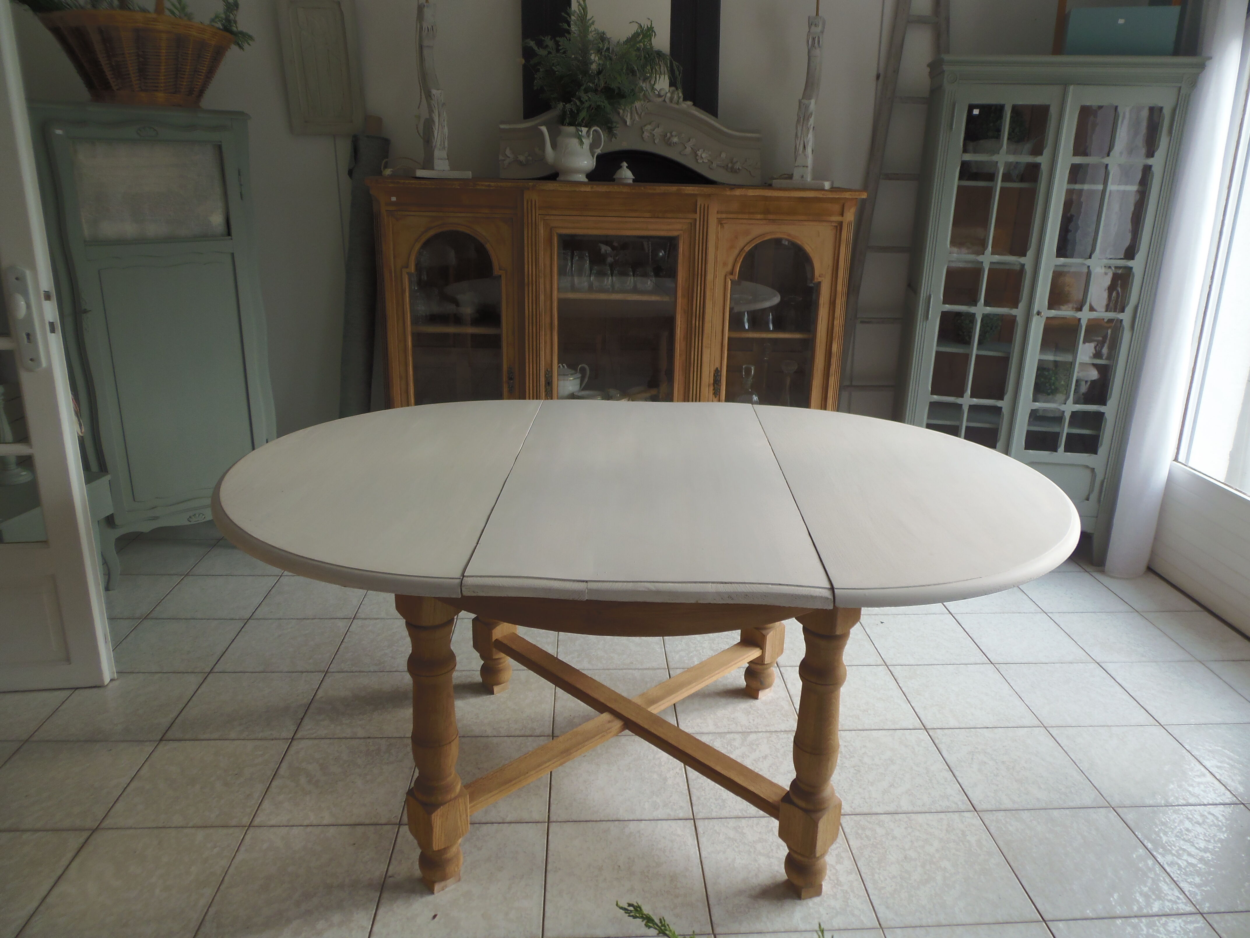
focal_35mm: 24
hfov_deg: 71.6
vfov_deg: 56.8
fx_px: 867
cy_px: 469
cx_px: 625
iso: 64
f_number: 2.9
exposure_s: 1/40
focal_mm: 4.3
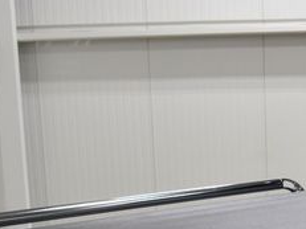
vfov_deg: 14.9
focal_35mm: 96
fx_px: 848
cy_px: 271
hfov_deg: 20.0
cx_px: 289
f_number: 7.1
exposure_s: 1/25
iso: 400
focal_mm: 24
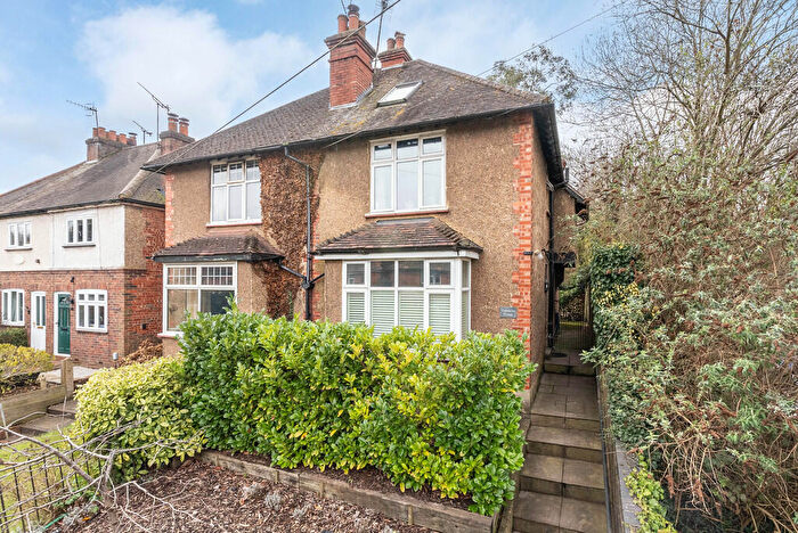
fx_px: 355
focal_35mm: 16
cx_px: 399
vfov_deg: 73.9
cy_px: 266
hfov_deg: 96.7
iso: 640
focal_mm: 16
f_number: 7.1
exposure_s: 1/640
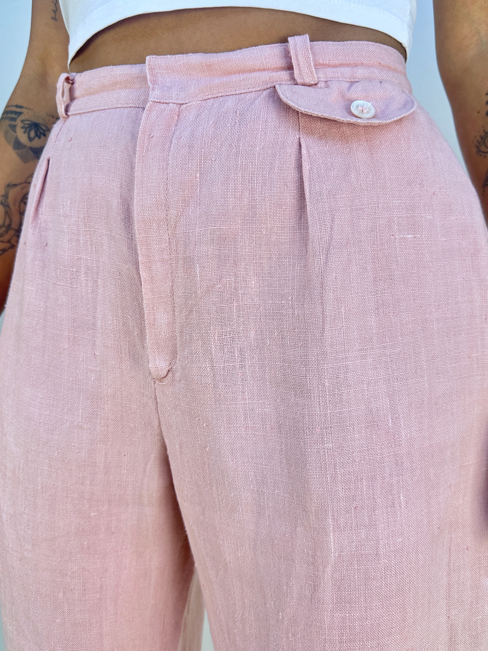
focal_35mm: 24
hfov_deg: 56.8
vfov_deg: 71.6
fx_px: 451
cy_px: 326
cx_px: 244
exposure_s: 1/224
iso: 64
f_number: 1.78
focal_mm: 6.86
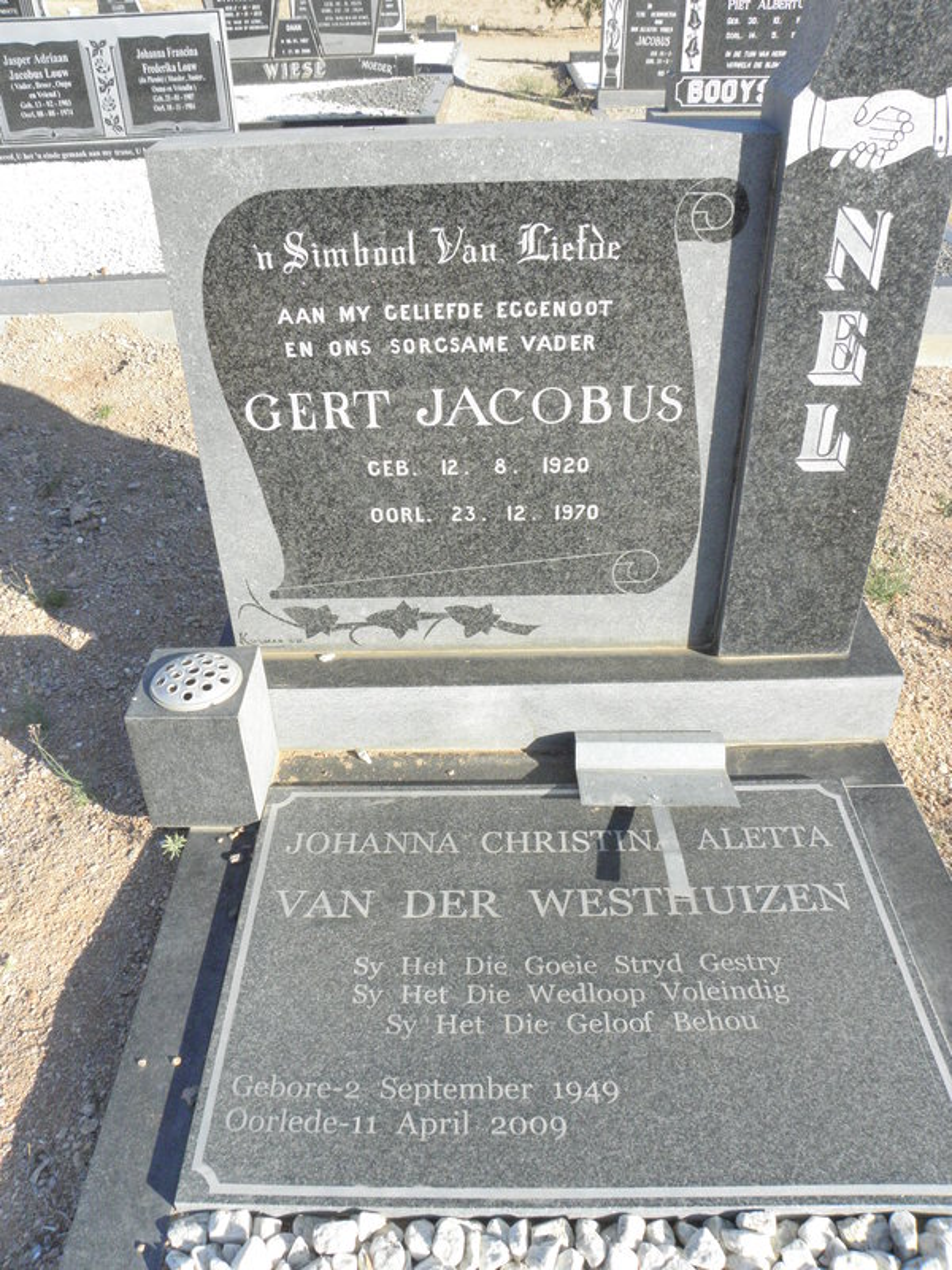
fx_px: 953
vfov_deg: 67.3
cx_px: 476
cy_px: 635
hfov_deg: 53.1
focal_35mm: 26
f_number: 6.3
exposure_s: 1/320
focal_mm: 4.6
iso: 200
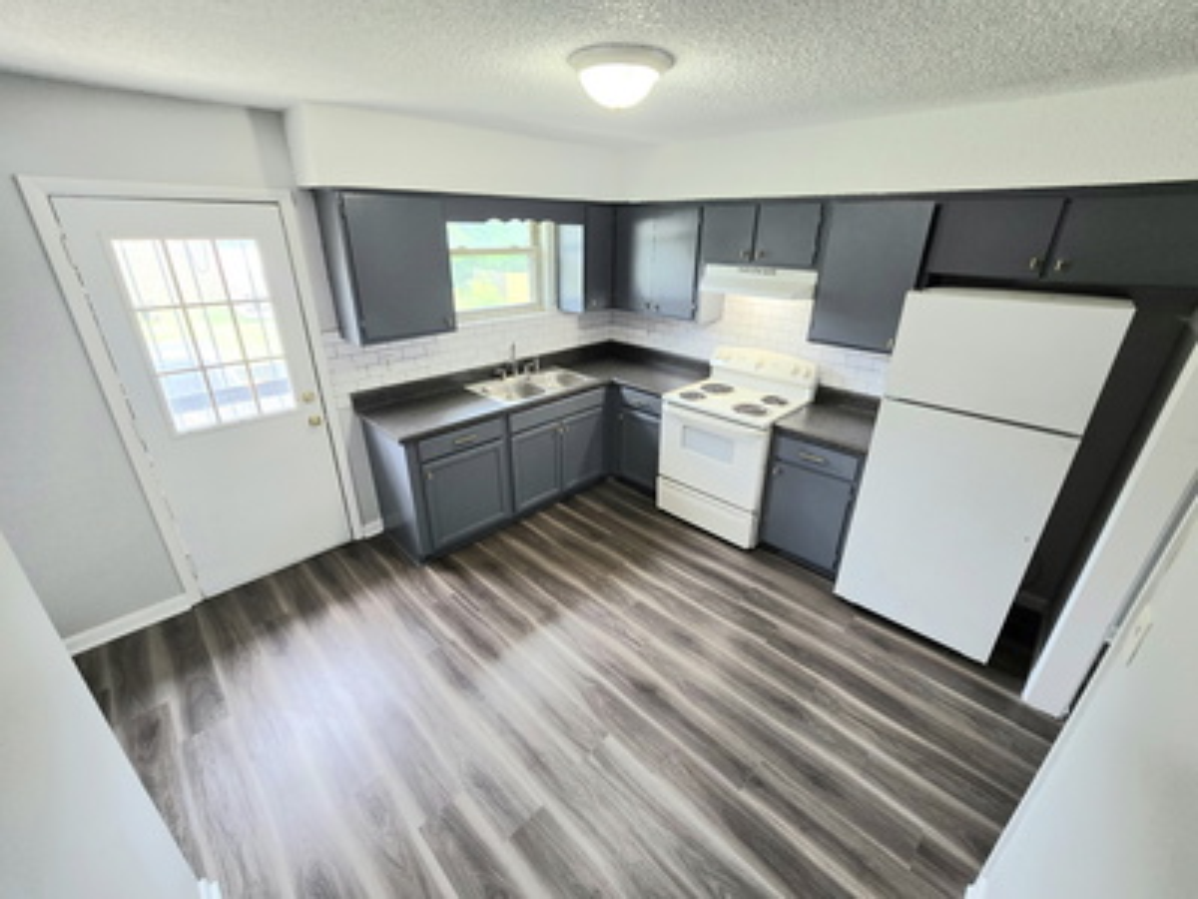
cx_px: 599
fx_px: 450
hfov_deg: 106.2
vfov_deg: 89.9
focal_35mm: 13
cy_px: 450
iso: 125
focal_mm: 2.2
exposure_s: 1/60.2
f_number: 2.2
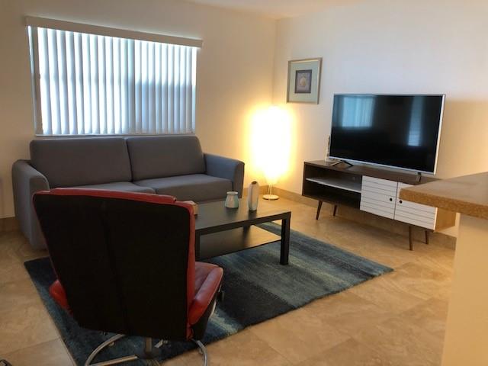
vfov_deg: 49.7
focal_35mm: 28
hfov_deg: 63.4
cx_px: 244
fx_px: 395
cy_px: 183
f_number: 1.8
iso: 40
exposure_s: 1/24
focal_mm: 3.99
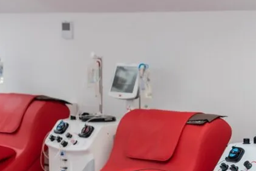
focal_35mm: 121
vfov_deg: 11.3
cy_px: 151
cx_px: 291
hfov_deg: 16.4
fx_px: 860
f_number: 3.5
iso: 200
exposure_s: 1/160
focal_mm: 50
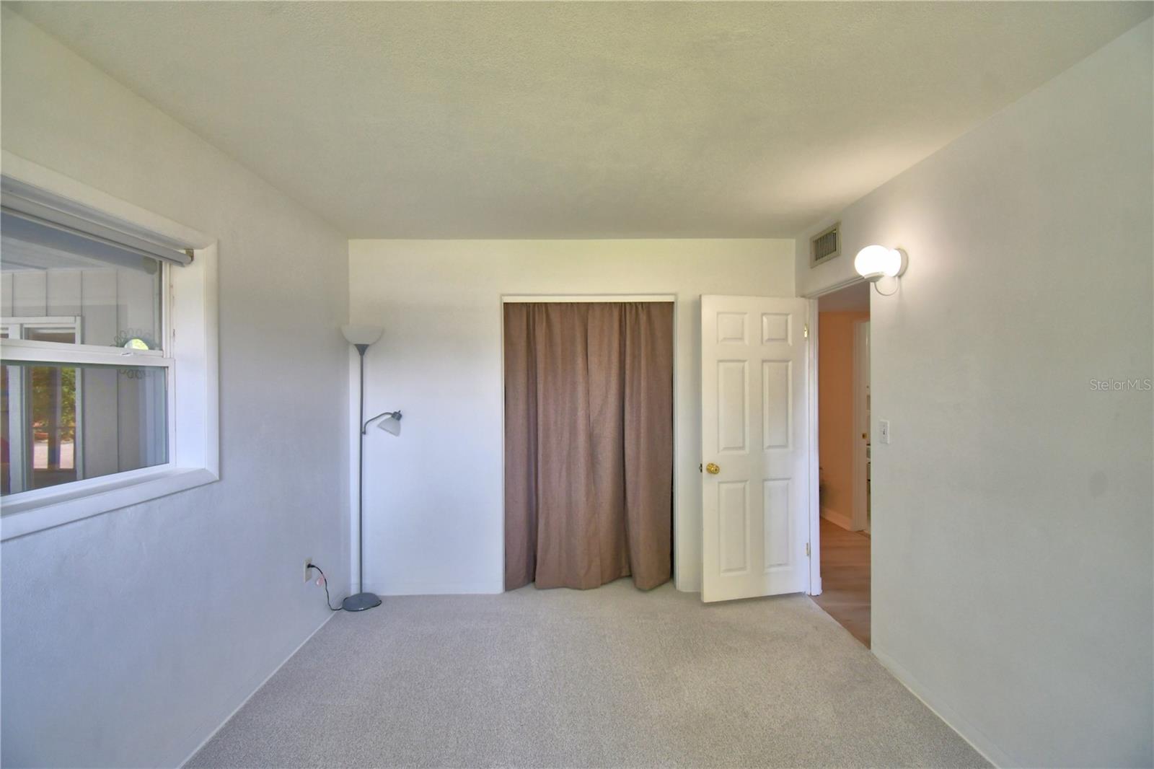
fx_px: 481
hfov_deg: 100.4
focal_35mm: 15
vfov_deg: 77.3
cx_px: 577
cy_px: 384
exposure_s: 1/100
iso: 400
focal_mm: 10
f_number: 4.5
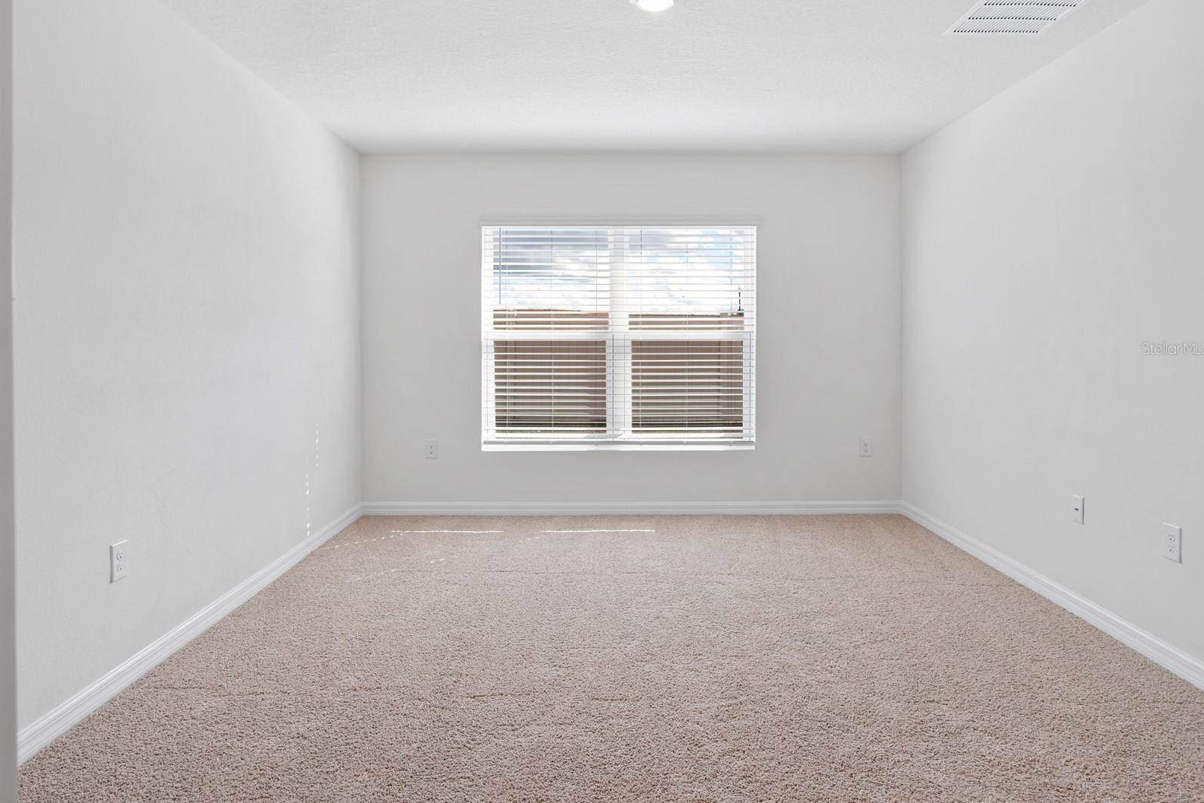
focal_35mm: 21
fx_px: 702
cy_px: 348
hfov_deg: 81.2
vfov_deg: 59.3
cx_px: 605
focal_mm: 10
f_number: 6.3
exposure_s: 1/60
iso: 400
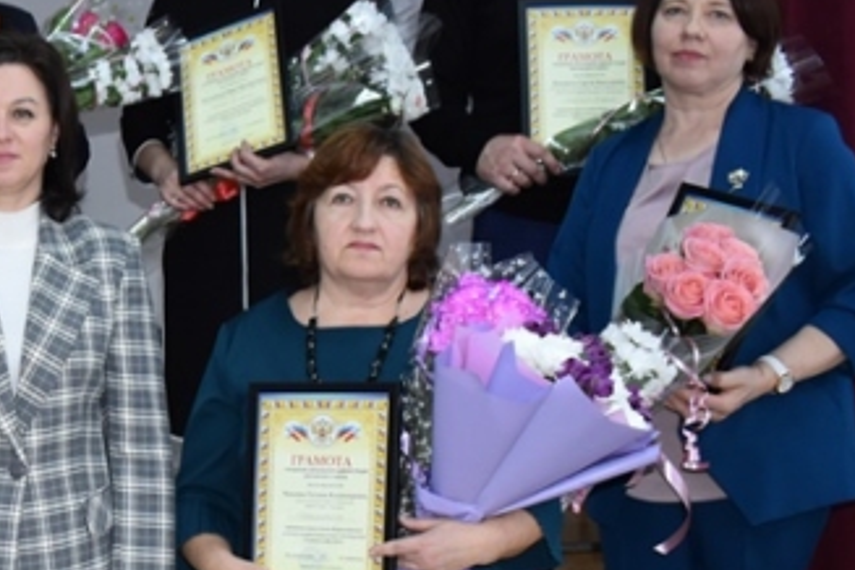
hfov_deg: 34.9
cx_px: 144
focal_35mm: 55
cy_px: 233
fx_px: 1306
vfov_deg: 24.6
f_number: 4.5
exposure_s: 1/80
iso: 800
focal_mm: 20
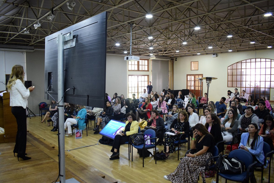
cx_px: 130
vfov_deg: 45.0
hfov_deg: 63.6
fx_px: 221
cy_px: 97
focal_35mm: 29
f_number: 3.5
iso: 1600
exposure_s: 1/30
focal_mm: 18
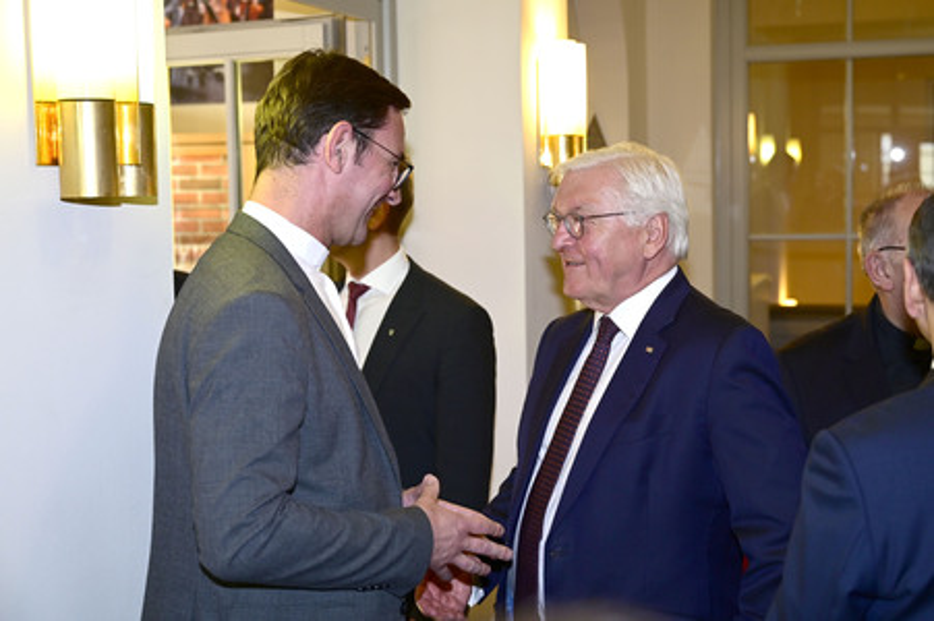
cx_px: 467
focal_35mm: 48
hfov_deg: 41.1
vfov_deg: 28.0
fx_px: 1244
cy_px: 310
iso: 1000
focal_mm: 48
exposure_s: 1/200
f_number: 4
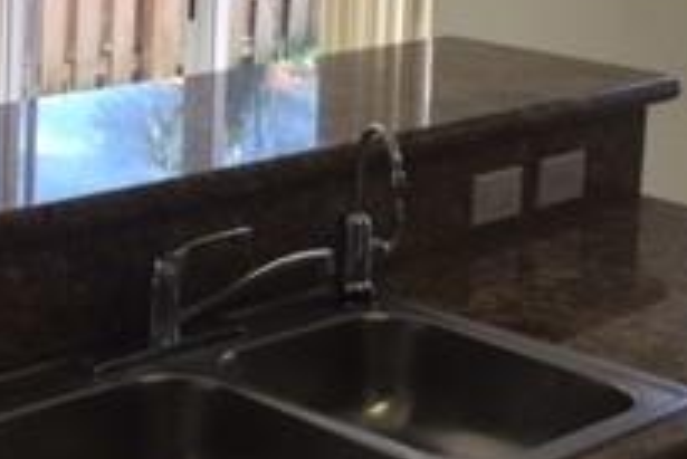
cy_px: -44
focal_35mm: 94
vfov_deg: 14.3
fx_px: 1795
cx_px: 94
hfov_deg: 21.3
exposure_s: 1/120
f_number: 2.2
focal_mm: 4.15
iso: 32
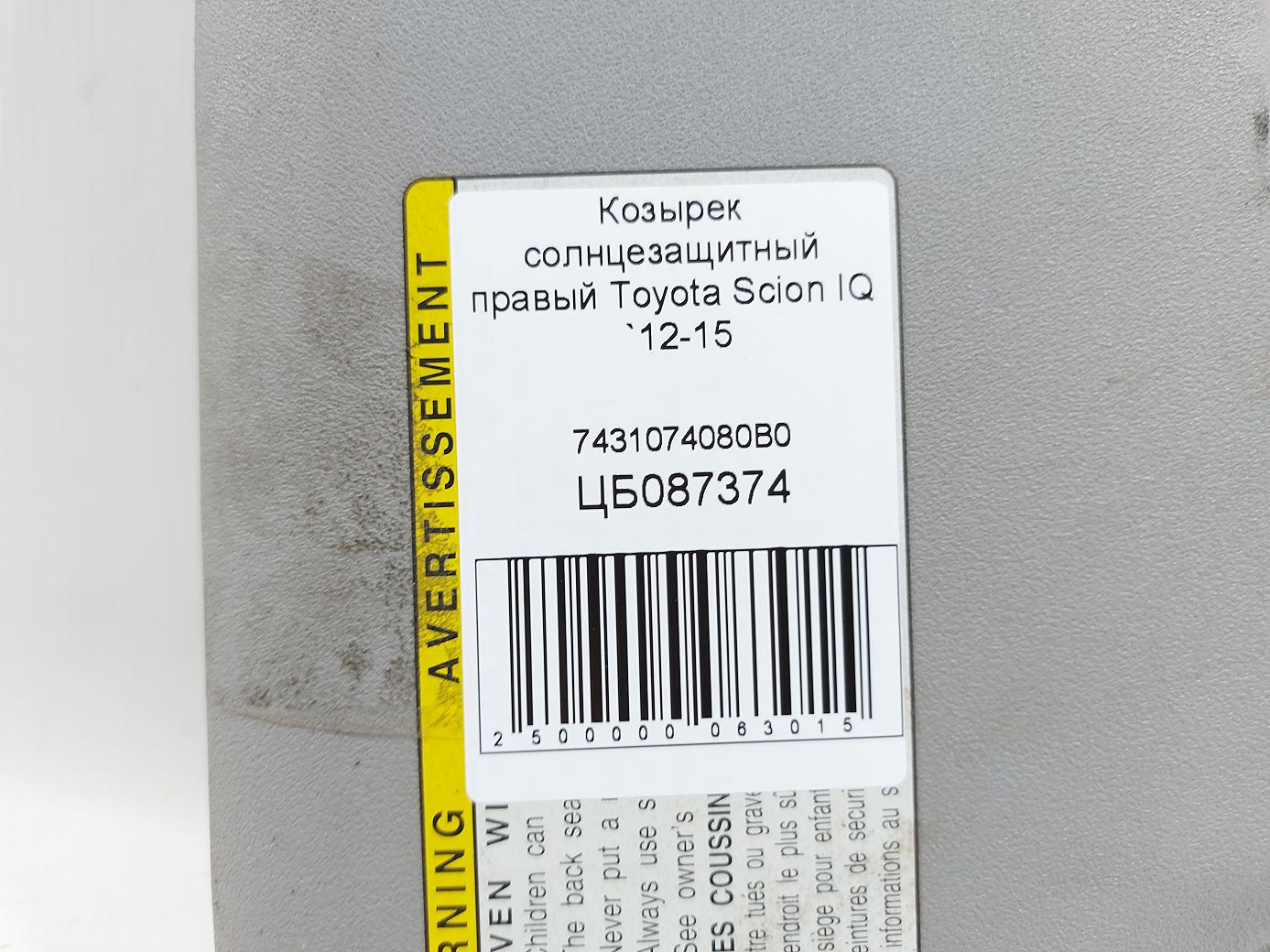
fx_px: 880
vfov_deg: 56.8
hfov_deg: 71.6
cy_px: 476
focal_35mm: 24
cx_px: 635
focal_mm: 5.23
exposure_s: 1/50
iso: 80
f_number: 1.8
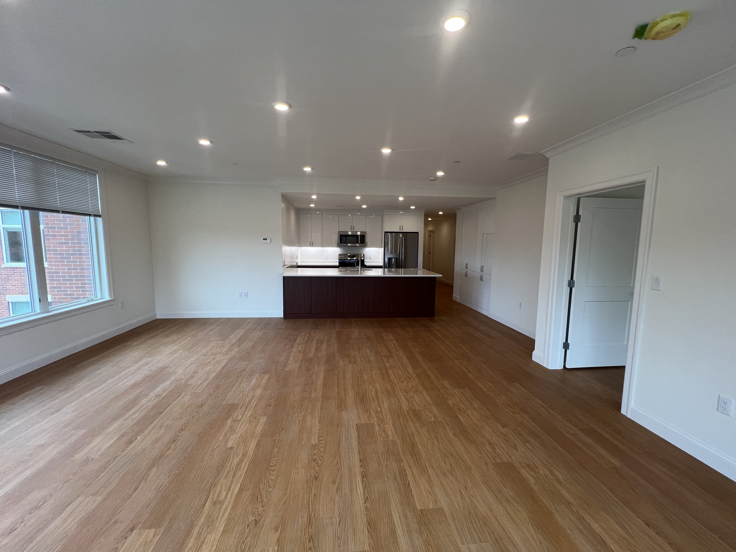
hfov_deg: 106.2
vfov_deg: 89.9
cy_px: 276
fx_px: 276
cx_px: 368
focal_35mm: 13
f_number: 1.8
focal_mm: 1.57
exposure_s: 1/120
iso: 64
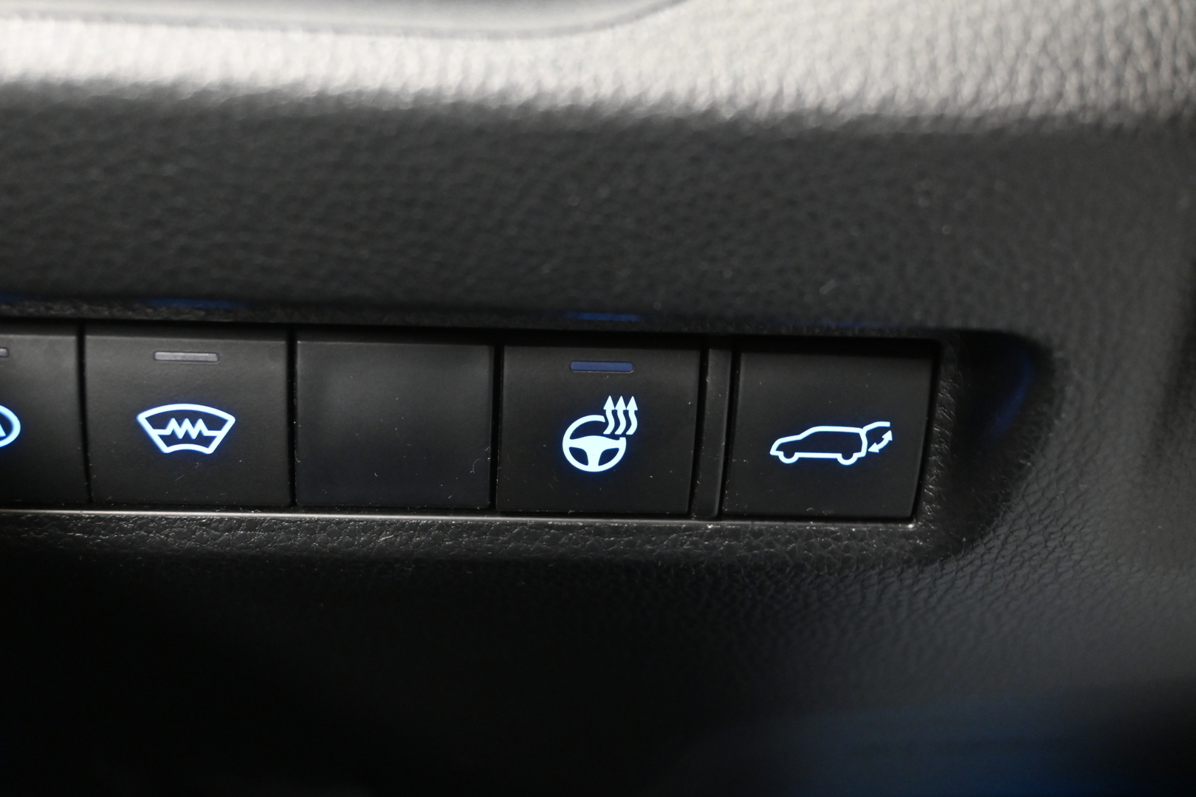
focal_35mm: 56
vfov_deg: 24.4
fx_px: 1844
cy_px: 398
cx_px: 598
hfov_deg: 35.9
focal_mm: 37
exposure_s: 1/13
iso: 3200
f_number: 5.3
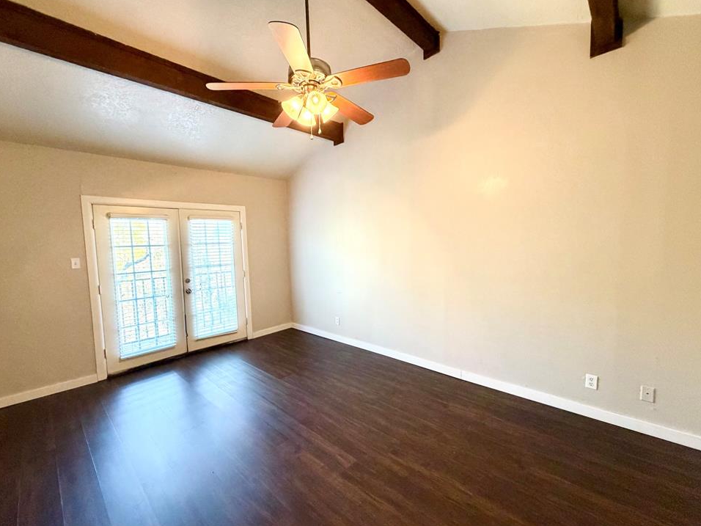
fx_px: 304
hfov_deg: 98.1
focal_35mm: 15
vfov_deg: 81.7
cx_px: 337
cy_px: 265
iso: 400
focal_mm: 2.22
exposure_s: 1/60
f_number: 2.2
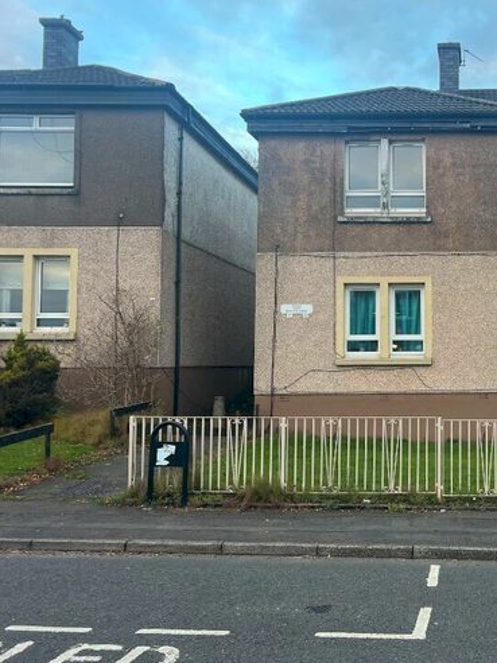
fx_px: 708
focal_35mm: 37
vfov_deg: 50.1
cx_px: 470
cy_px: 332
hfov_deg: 35.7
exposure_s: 1/121
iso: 40
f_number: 1.5
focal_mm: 5.7
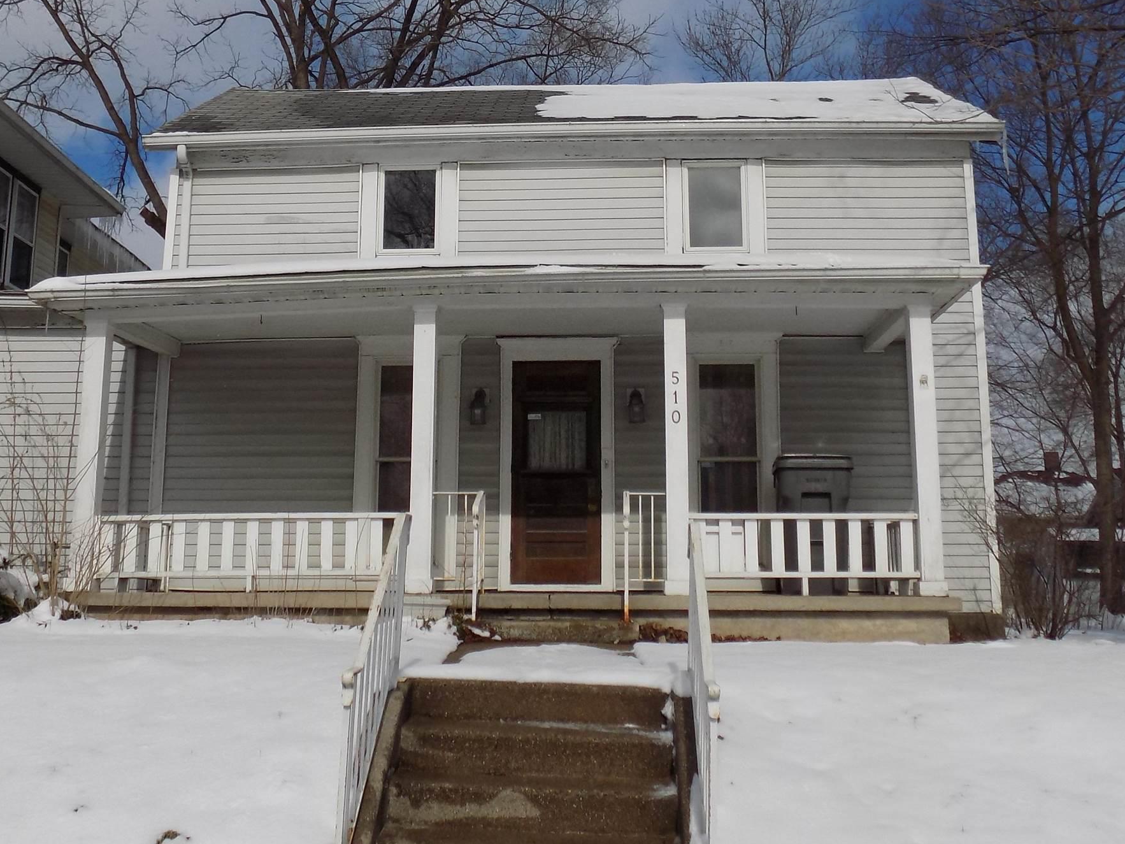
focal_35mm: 40
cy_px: 340
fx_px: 1300
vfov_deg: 35.8
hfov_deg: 46.8
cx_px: 536
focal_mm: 4
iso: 80
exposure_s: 1/320
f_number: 9.9
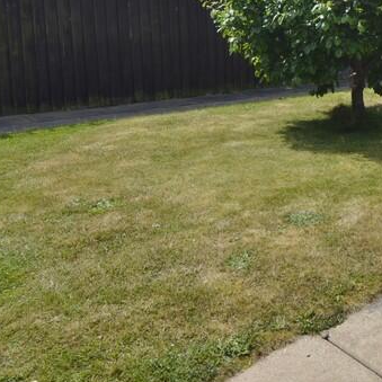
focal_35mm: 42
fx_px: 528
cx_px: 423
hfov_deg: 34.3
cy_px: 73
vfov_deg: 38.2
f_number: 8
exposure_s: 1/250
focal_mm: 11
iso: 110
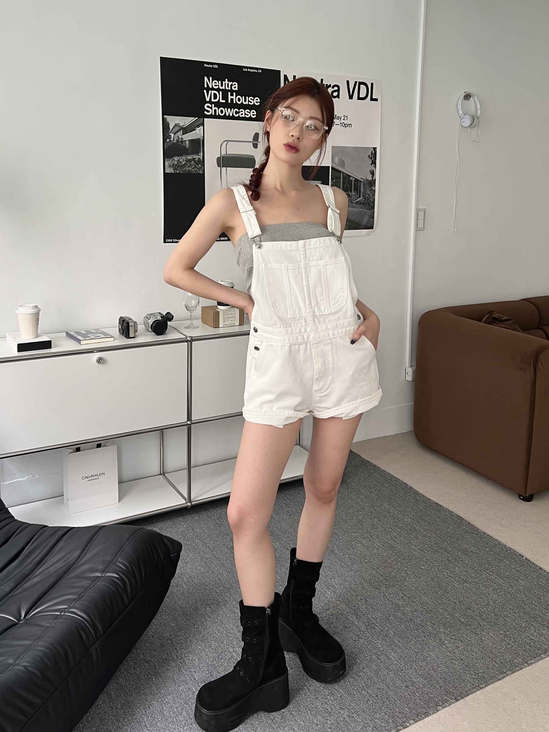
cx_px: 274
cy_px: 366
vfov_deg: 67.3
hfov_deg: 53.1
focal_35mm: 26
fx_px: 550
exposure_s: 1/60
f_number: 1.5
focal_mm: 5.7
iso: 125
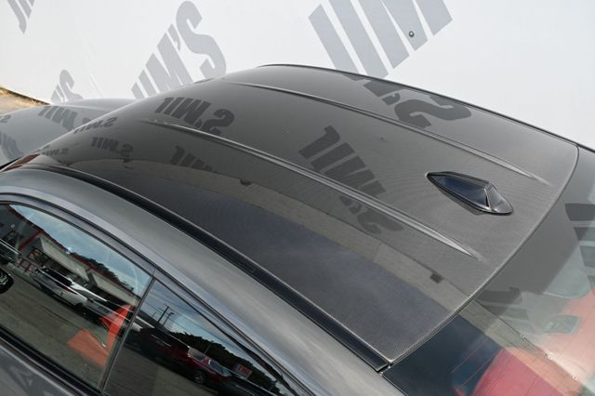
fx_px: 570
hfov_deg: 55.1
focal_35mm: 34
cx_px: 298
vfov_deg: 38.3
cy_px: 198
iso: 200
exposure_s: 1/250
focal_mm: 23
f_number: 5
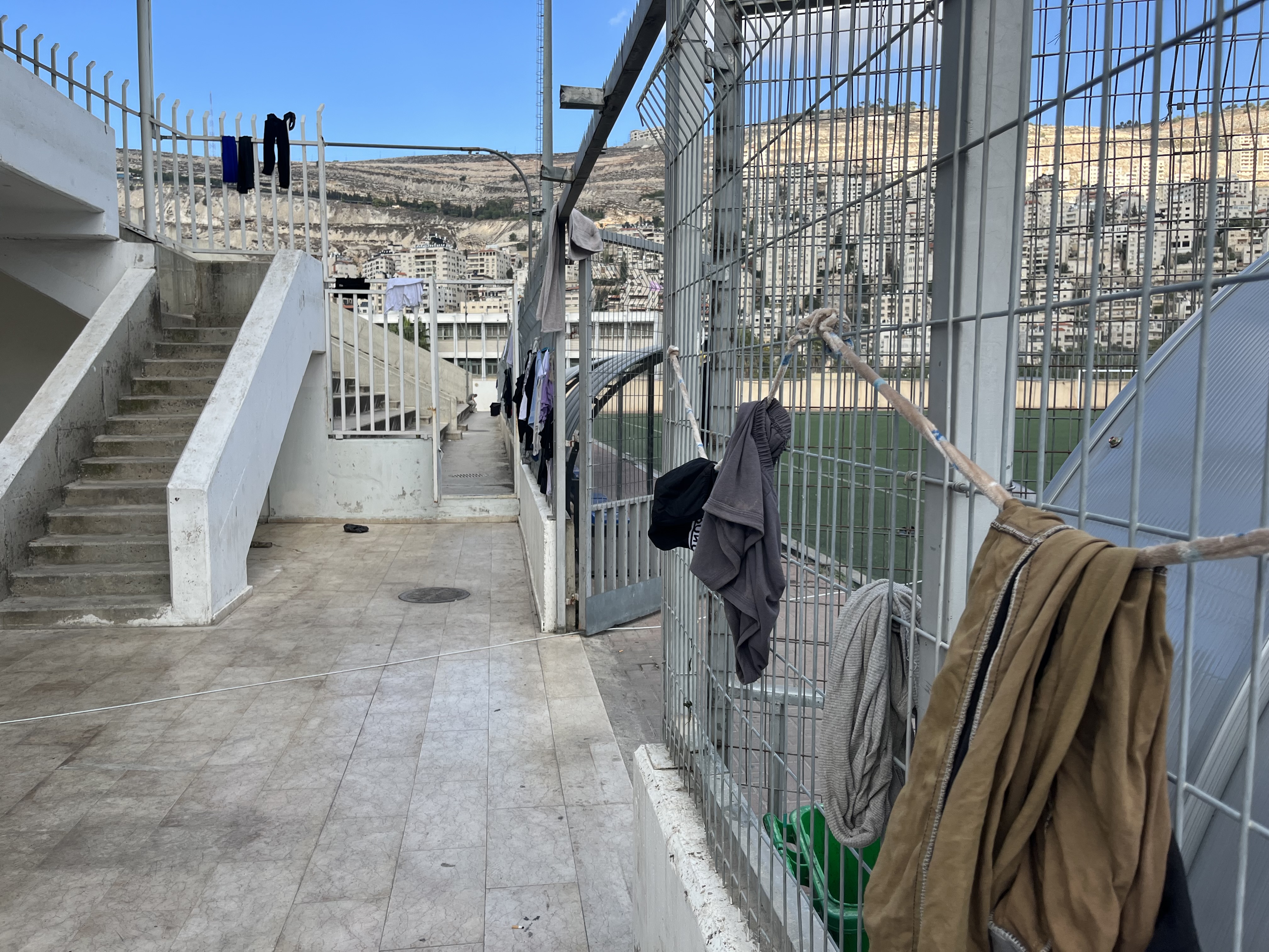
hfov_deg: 67.3
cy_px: 476
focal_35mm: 26
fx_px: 953
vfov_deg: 53.1
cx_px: 634
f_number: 1.6
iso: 50
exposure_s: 1/1325
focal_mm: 5.1
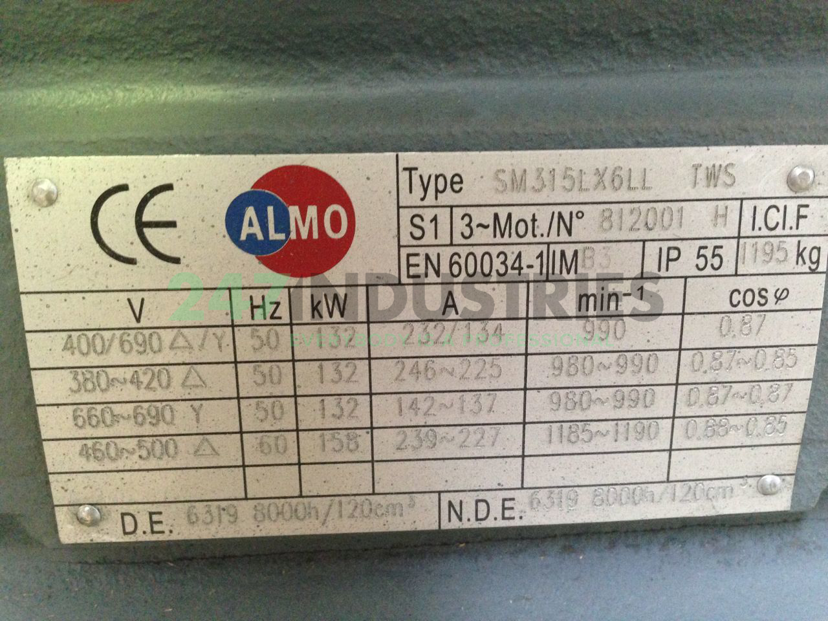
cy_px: 310
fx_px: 789
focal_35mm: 33
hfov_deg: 55.4
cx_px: 414
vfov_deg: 42.9
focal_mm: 4.12
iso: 400
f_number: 2.4
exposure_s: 1/20
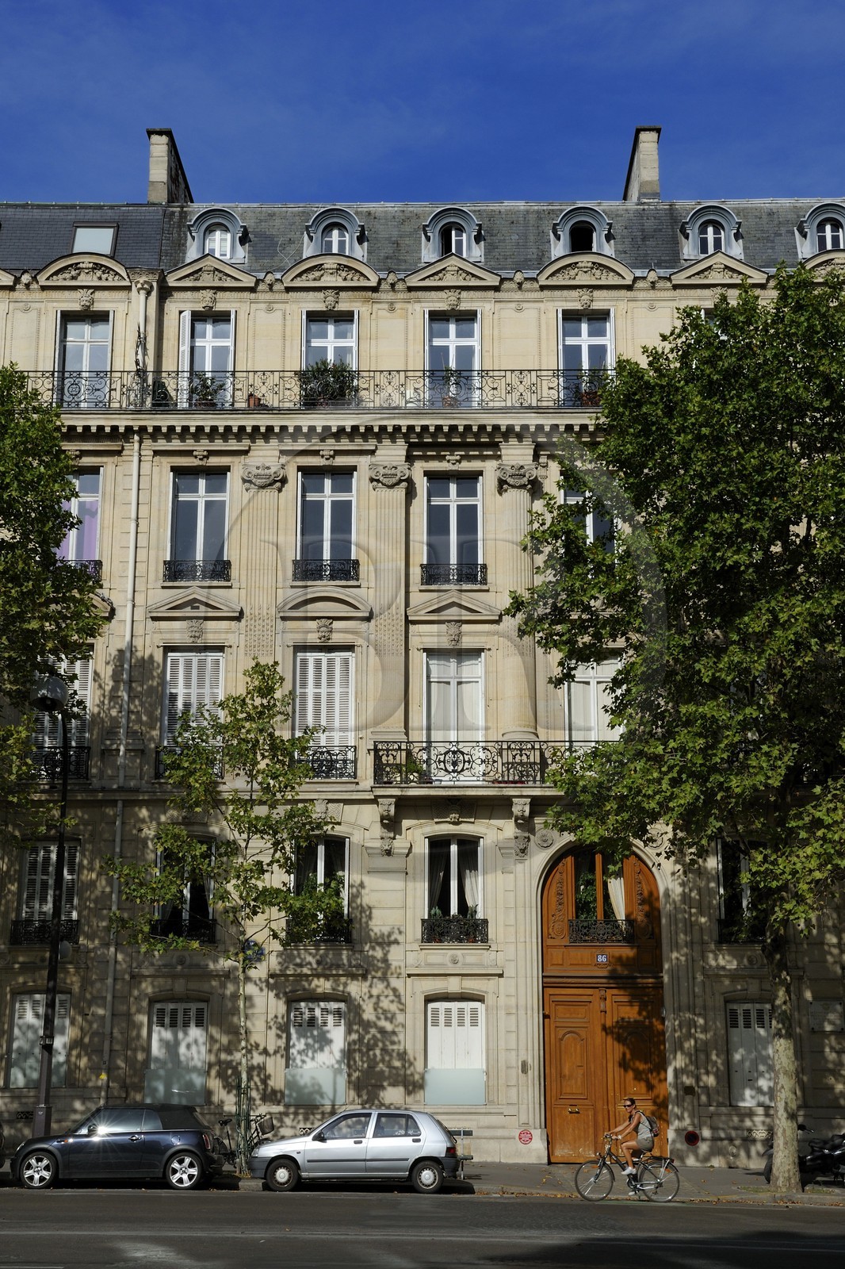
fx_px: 1550
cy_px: 634
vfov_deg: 44.5
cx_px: 422
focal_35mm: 44
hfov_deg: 30.5
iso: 200
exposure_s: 1/200
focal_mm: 44
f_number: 16
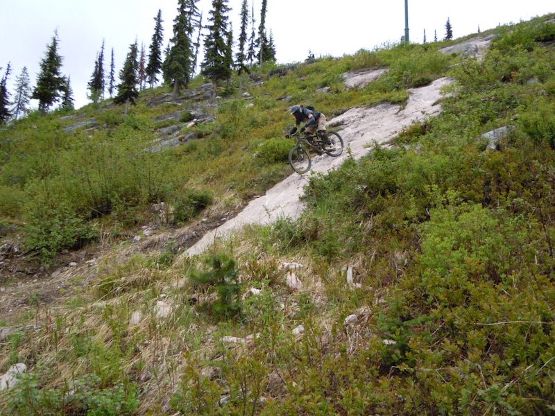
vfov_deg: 46.8
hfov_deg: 60.0
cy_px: 208
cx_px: 278
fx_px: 481
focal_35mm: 30
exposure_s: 1/1000
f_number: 3.5
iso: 400
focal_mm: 5.4
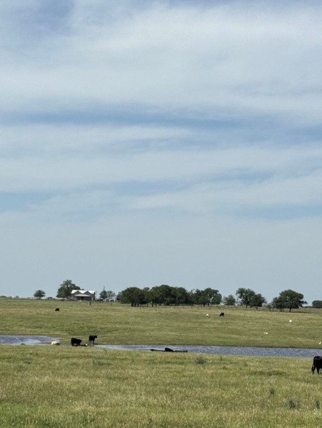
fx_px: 1128
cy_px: 264
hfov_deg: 16.2
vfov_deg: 21.5
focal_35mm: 91
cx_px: 153
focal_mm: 6.76
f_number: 1.78
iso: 64
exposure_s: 1/11364
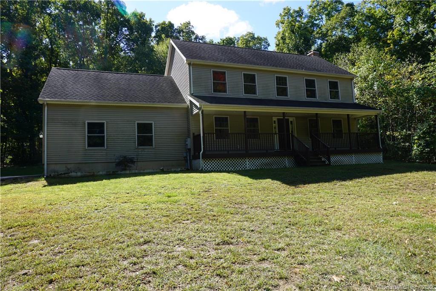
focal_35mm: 24
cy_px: 146
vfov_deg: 53.1
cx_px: 218
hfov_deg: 73.8
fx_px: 291
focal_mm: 16
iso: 100
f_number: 9
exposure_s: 1/100
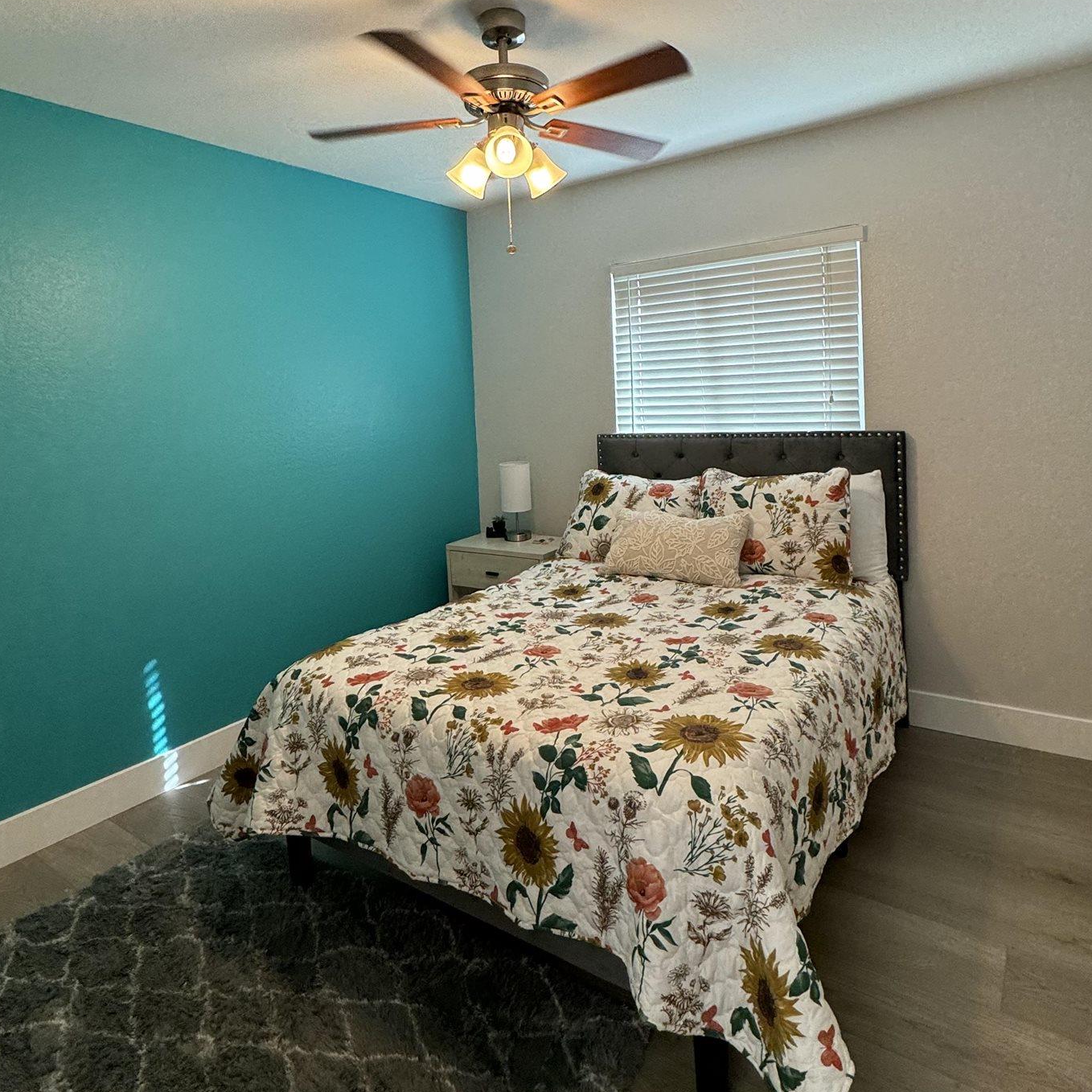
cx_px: 559
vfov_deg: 71.2
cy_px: 426
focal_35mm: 21
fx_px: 749
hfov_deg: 72.1
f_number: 2.2
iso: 125
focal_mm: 2.22
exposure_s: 1/120
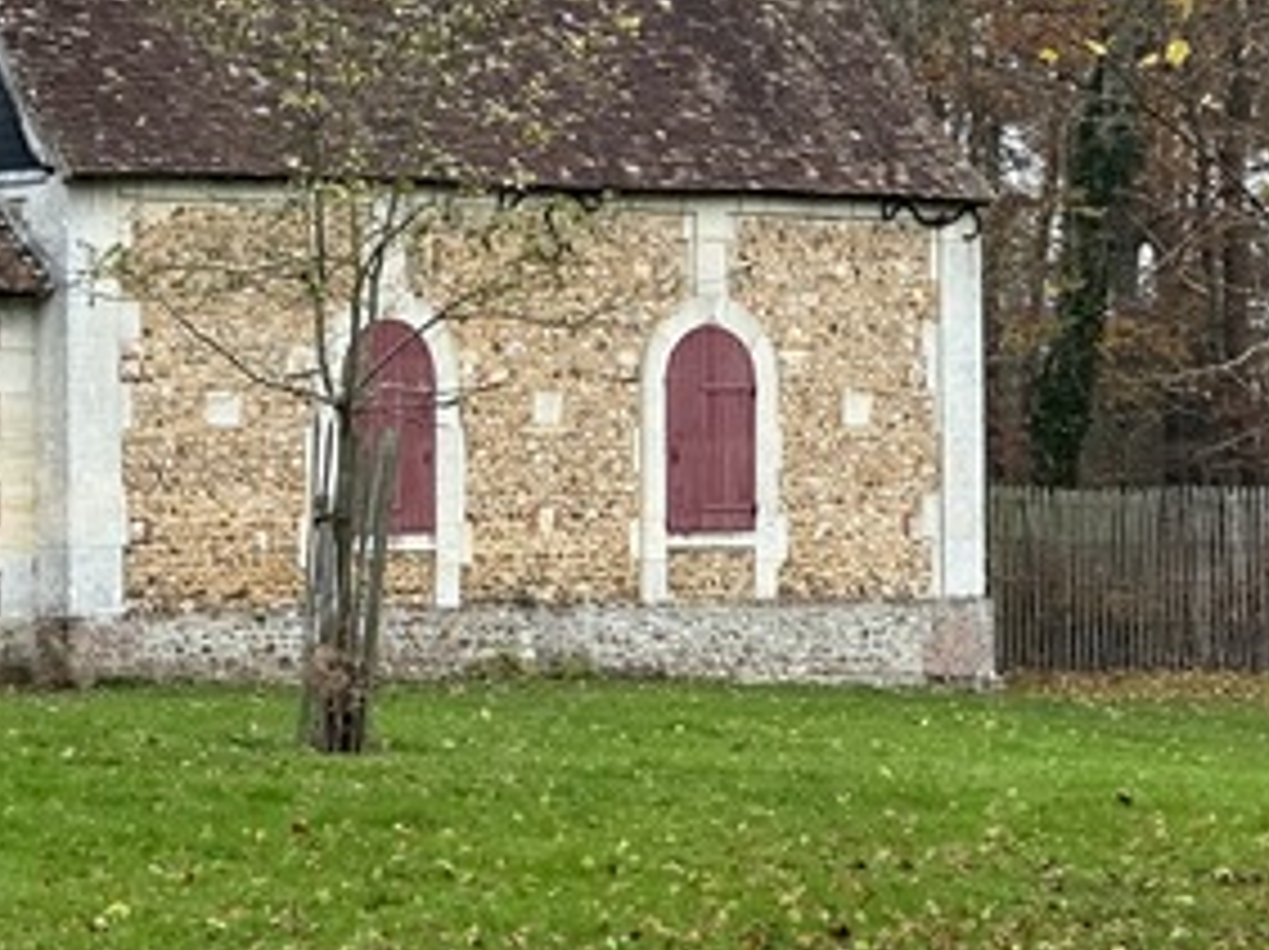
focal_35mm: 164
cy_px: 72
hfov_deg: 12.0
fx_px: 6007
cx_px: 90
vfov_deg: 9.0
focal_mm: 9
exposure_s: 1/99
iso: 200
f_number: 2.8
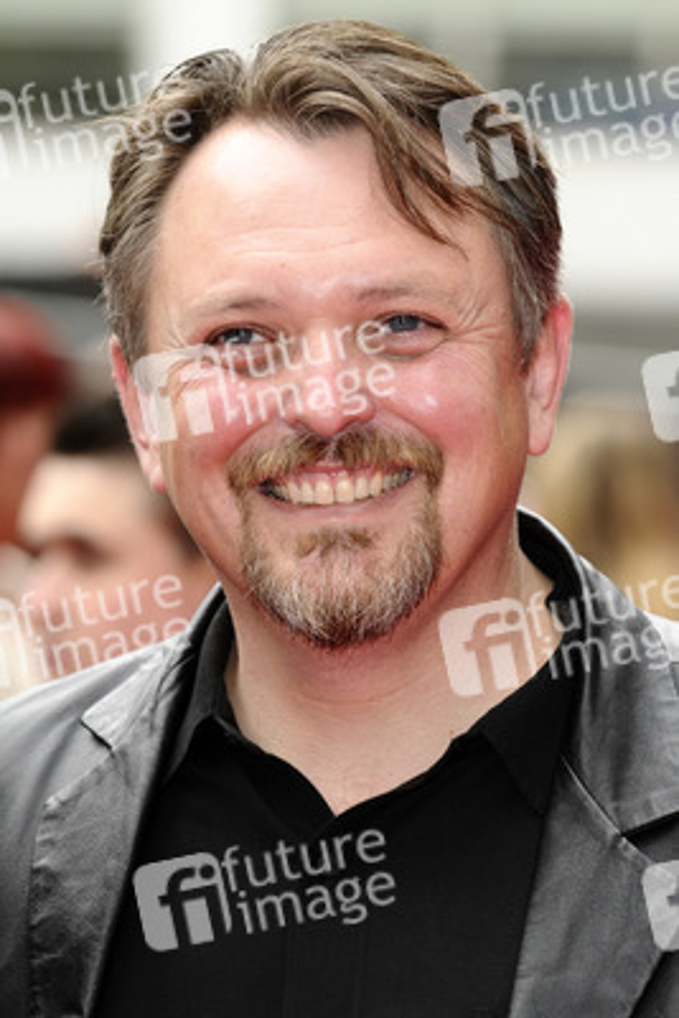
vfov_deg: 8.9
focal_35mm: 232
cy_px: 509
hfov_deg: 5.9
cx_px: 340
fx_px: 6572
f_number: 5.6
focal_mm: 155
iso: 320
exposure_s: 1/250
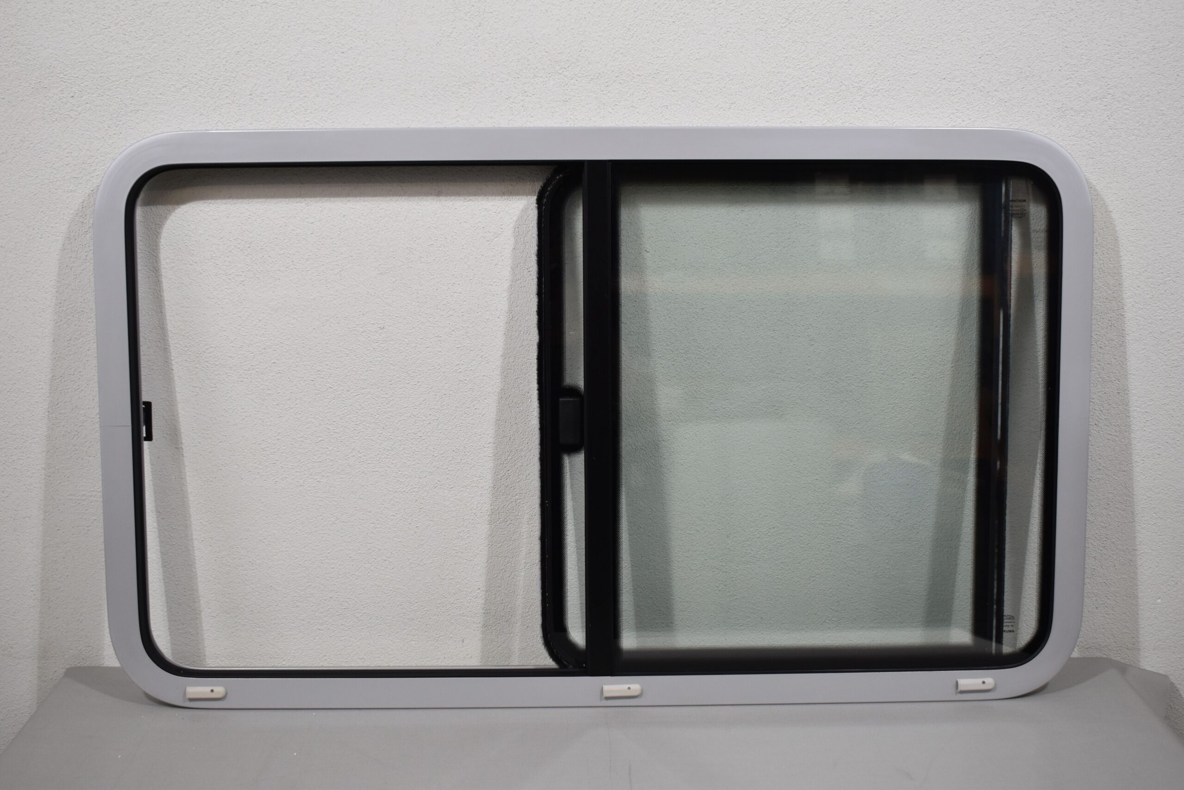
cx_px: 592
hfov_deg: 47.9
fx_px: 1332
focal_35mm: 40
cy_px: 395
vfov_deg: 33.0
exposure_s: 1/100
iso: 400
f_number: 5.6
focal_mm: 27
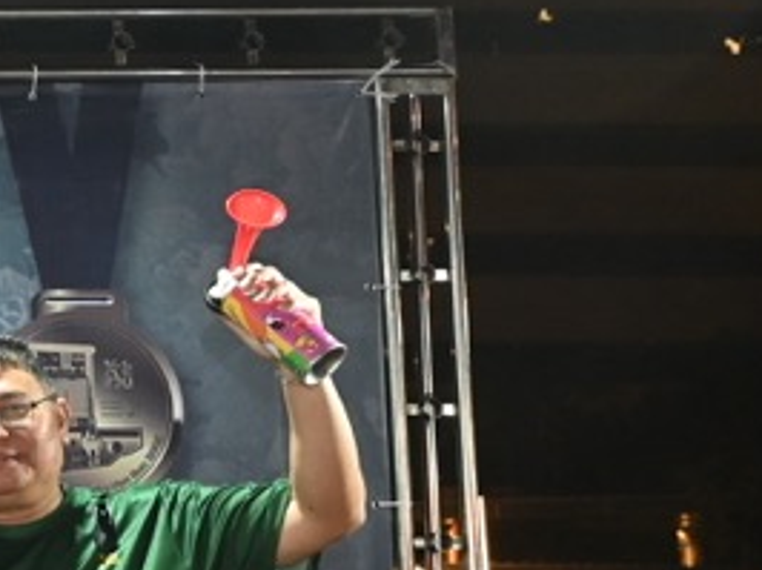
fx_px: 2441
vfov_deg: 13.3
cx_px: -897
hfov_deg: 14.0
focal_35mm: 111
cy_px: 447
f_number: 4
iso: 1600
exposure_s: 1/160
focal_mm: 24
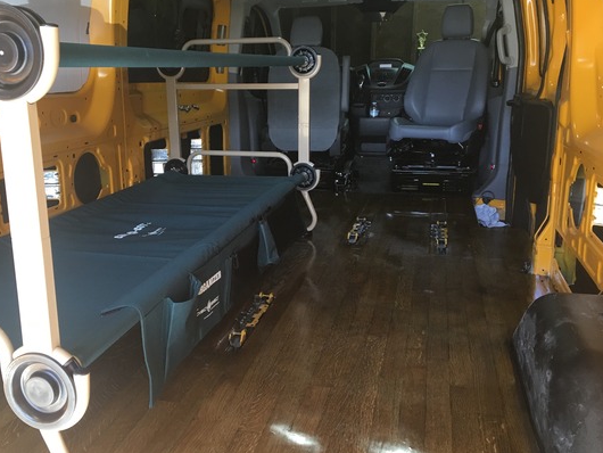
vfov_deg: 40.7
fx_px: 610
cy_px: 211
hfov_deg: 52.4
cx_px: 258
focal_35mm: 35
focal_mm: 4.15
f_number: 2.2
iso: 40
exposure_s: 1/30
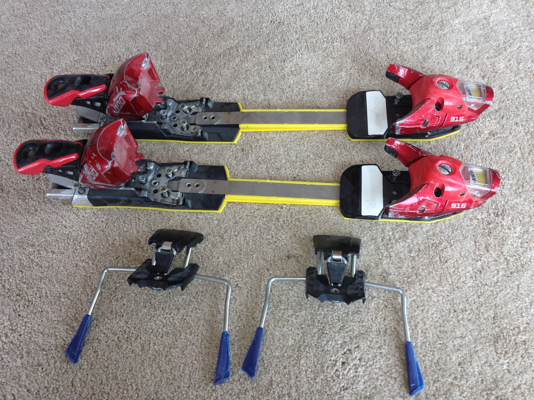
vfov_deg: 40.7
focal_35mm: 35
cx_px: 267
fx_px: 540
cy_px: 200
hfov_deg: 52.6
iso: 64
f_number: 2.4
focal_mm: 4.28
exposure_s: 1/42
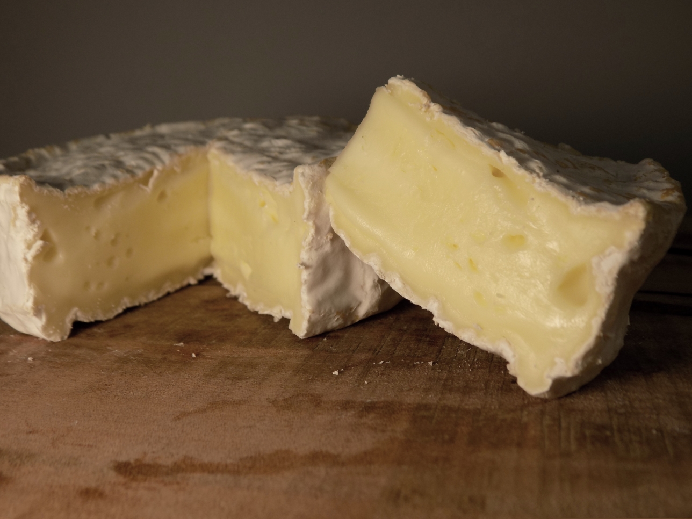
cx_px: 346
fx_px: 680
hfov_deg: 54.0
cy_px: 260
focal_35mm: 34
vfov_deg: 41.8
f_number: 3.4
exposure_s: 1/125
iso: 80
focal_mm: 6.1
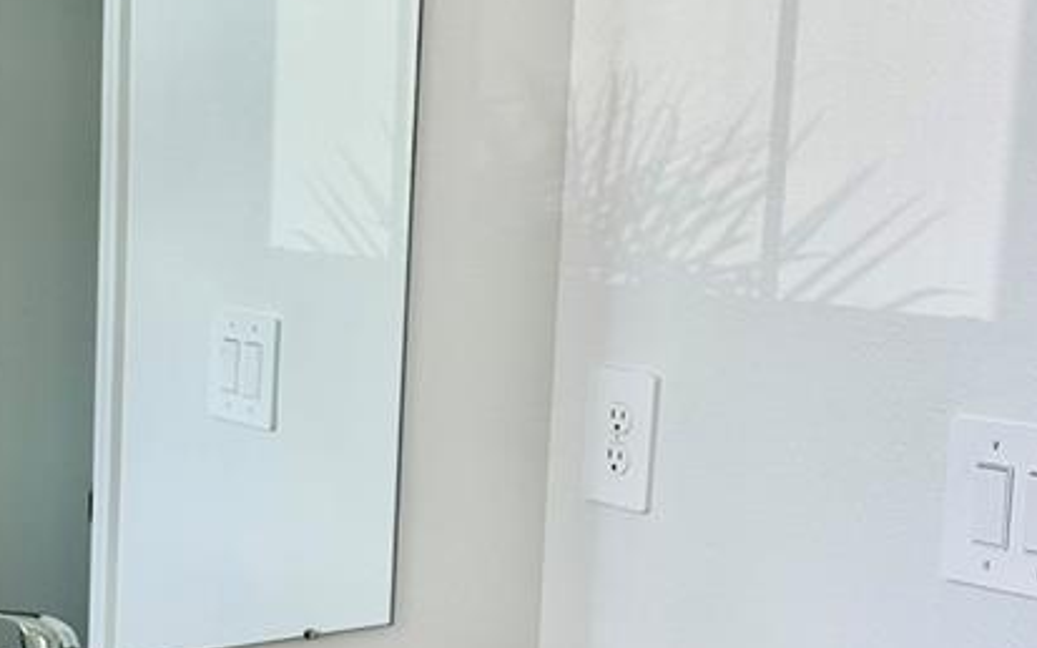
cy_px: 382
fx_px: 2091
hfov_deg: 27.5
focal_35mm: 74
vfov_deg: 17.6
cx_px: 269
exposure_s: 1/121
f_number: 1.78
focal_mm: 6.86
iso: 64
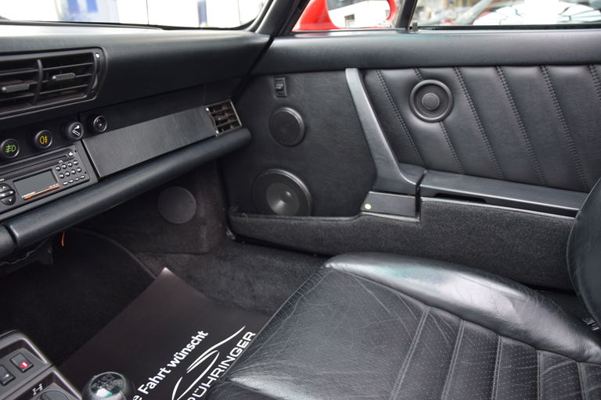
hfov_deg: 37.9
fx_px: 876
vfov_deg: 25.8
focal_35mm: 52
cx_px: 300
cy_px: 200
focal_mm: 35
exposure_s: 1/60
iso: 900
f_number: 4.5
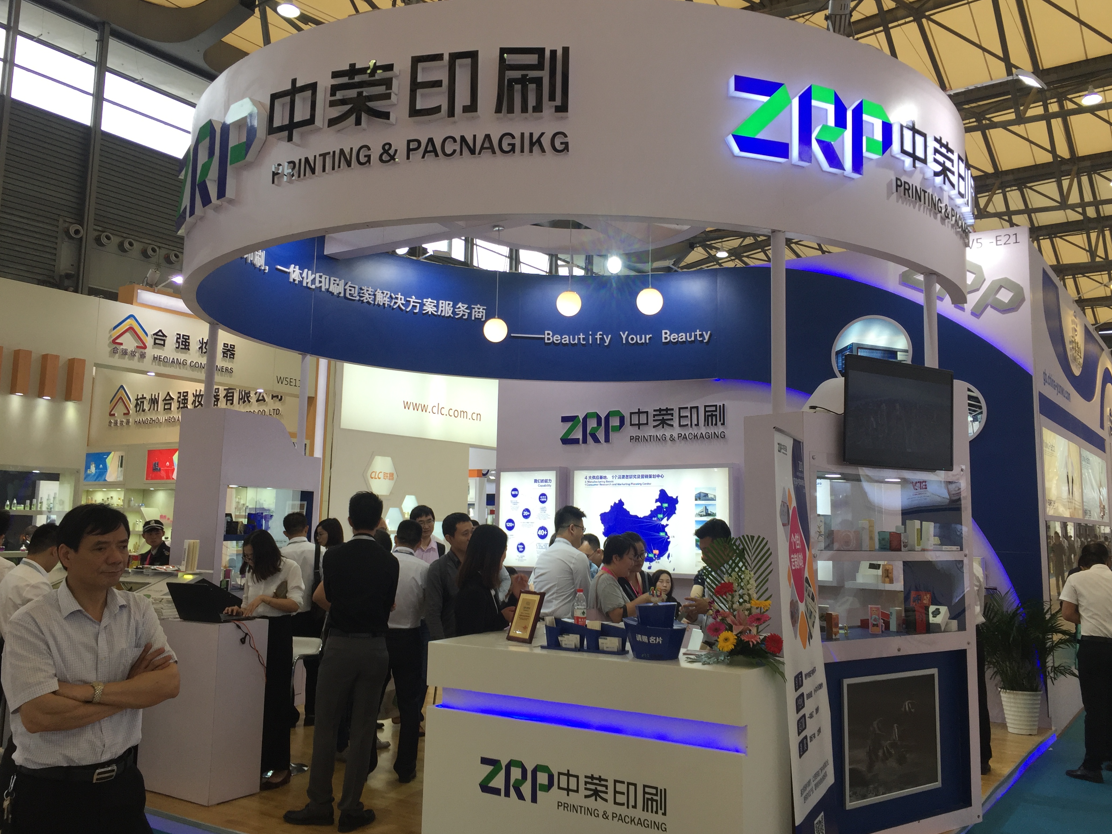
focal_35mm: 30
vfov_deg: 46.8
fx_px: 964
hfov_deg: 60.0
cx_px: 567
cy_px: 417
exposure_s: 1/100
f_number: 2.2
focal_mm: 4.15
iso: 32
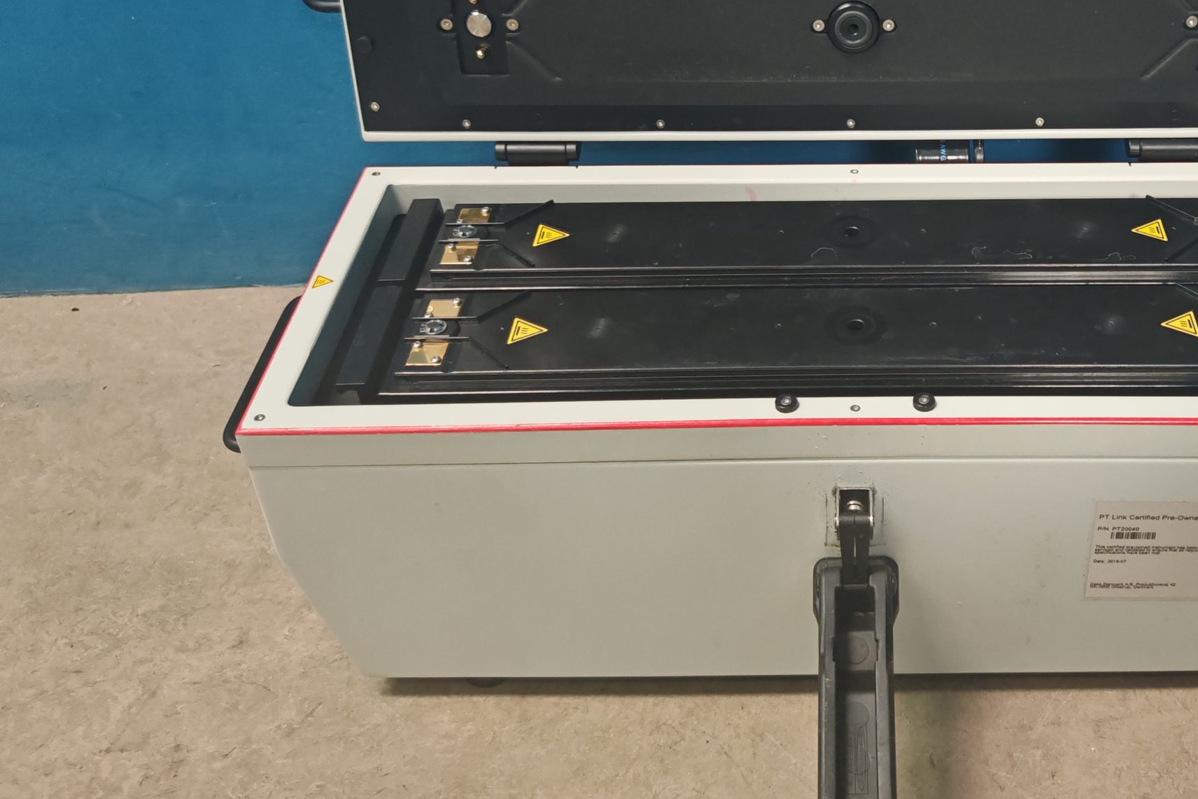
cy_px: 224
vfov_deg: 31.5
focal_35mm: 42
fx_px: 1397
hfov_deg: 45.2
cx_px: 862
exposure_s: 1/50
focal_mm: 6.83
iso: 250
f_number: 1.4
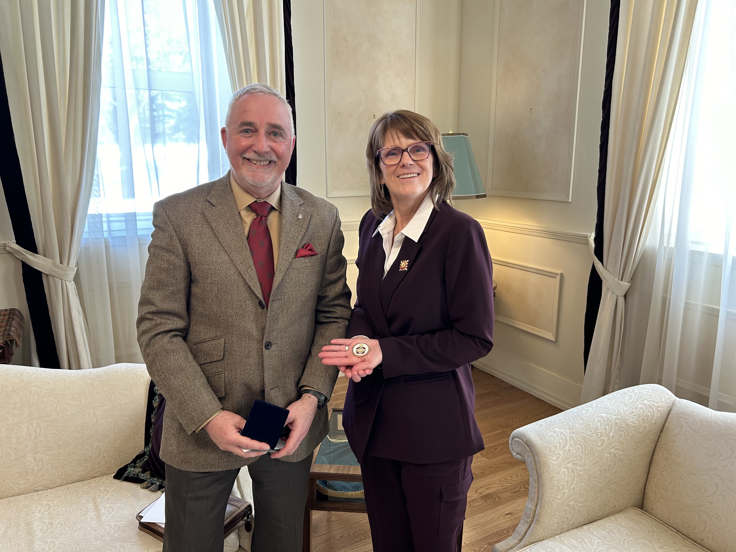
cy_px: 276
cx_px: 368
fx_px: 553
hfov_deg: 67.3
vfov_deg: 53.1
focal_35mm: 26
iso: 80
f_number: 1.5
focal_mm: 5.7
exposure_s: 1/120
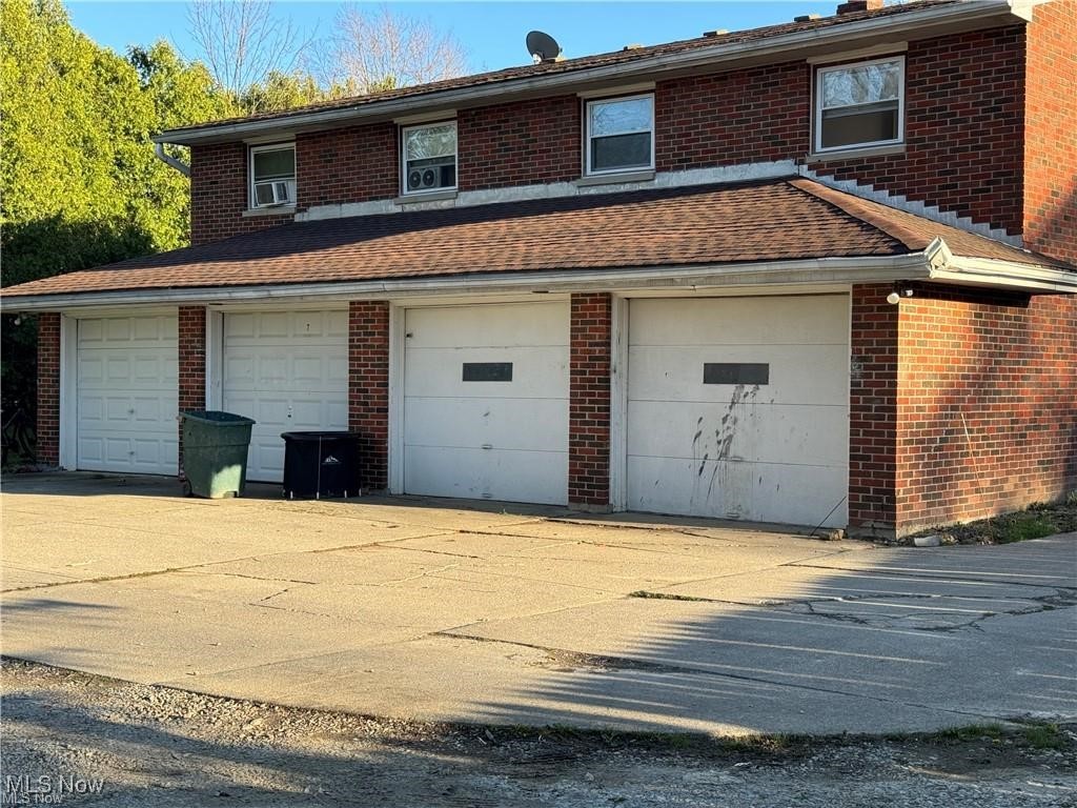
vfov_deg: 30.3
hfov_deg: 39.7
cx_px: 538
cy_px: 404
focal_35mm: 48
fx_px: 1493
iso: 64
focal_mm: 6.76
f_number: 1.78
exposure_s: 1/865
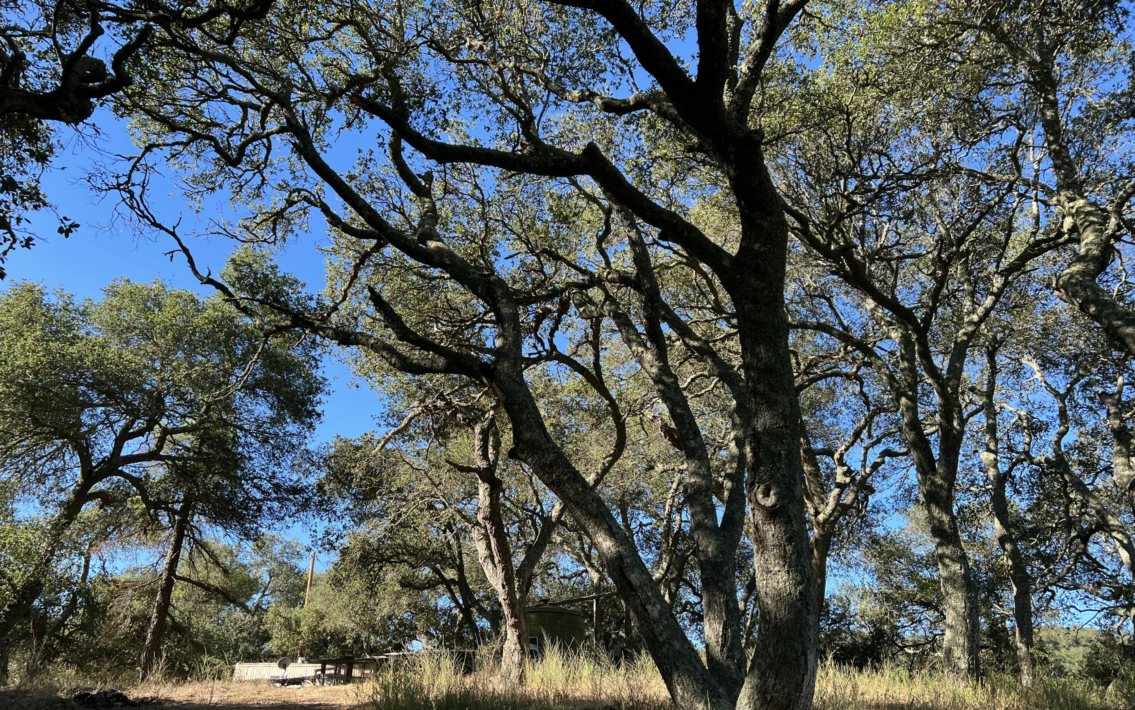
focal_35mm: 28
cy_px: 402
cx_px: 562
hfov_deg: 66.5
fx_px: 866
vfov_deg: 44.4
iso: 50
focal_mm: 5.7
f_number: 1.5
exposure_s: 1/769
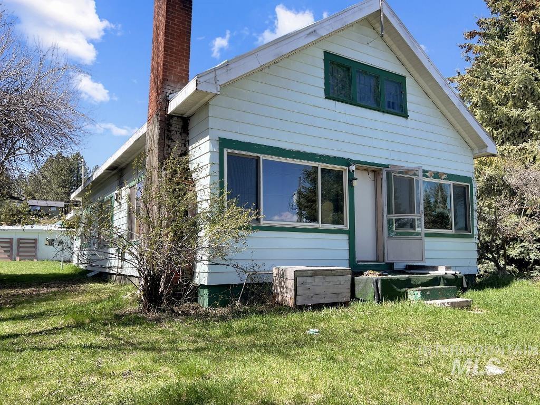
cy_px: 202
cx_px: 270
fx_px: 406
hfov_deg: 67.3
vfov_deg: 53.1
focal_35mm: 26
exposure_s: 1/1449
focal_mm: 5.7
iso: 50
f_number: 1.5
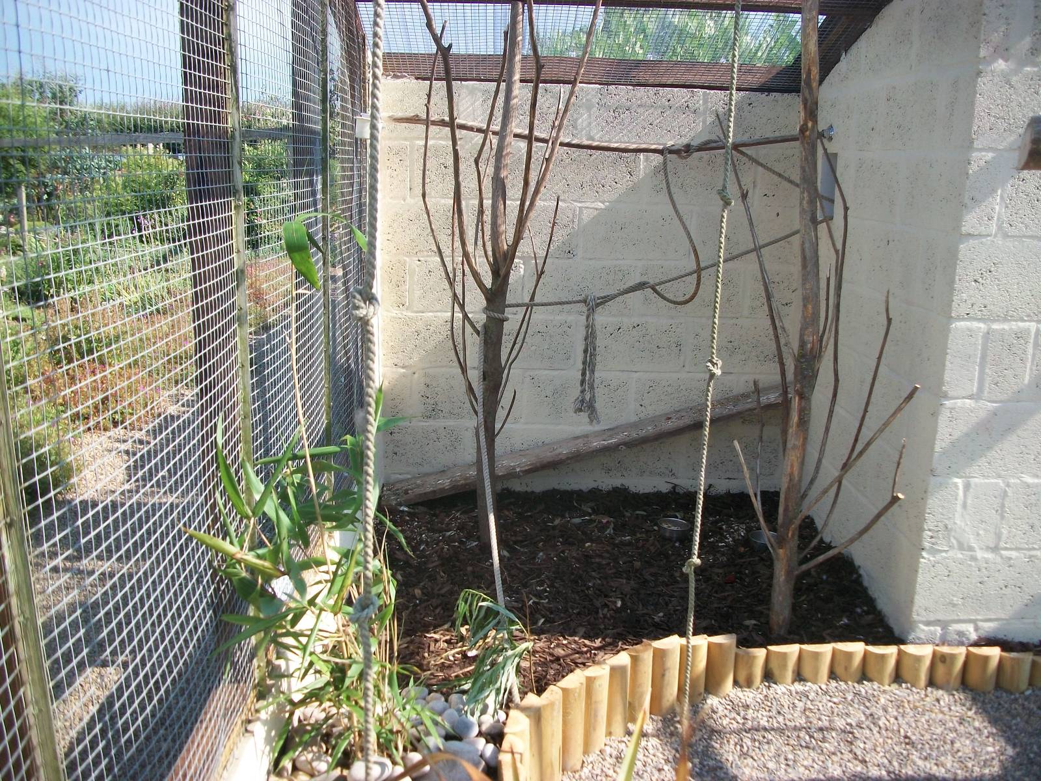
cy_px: 390
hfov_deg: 56.8
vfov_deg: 44.2
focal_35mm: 32
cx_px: 520
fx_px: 962
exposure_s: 1/500
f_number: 2.9
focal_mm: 5.7
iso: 80
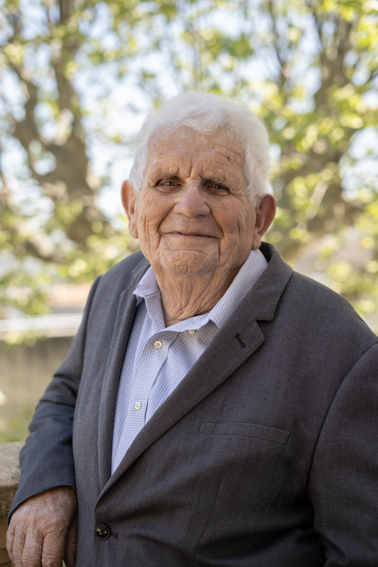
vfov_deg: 39.6
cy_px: 284
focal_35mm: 50
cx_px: 189
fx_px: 787
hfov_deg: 27.0
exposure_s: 1/250
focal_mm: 50
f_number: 2.8
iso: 100
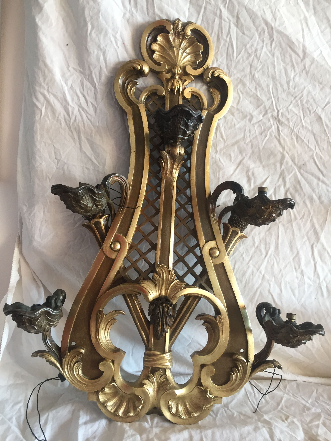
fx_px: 370
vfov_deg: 61.7
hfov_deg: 48.2
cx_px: 166
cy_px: 220
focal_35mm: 29
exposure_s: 1/33
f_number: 2.2
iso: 40
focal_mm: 4.15
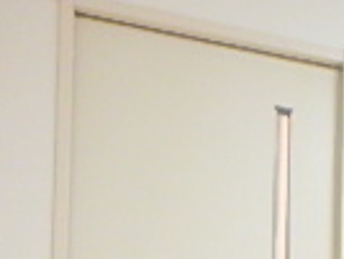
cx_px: 744
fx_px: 996
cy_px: 513
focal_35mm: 100
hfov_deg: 14.9
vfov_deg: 13.0
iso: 250
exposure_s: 1/30
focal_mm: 3.7
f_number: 3.5
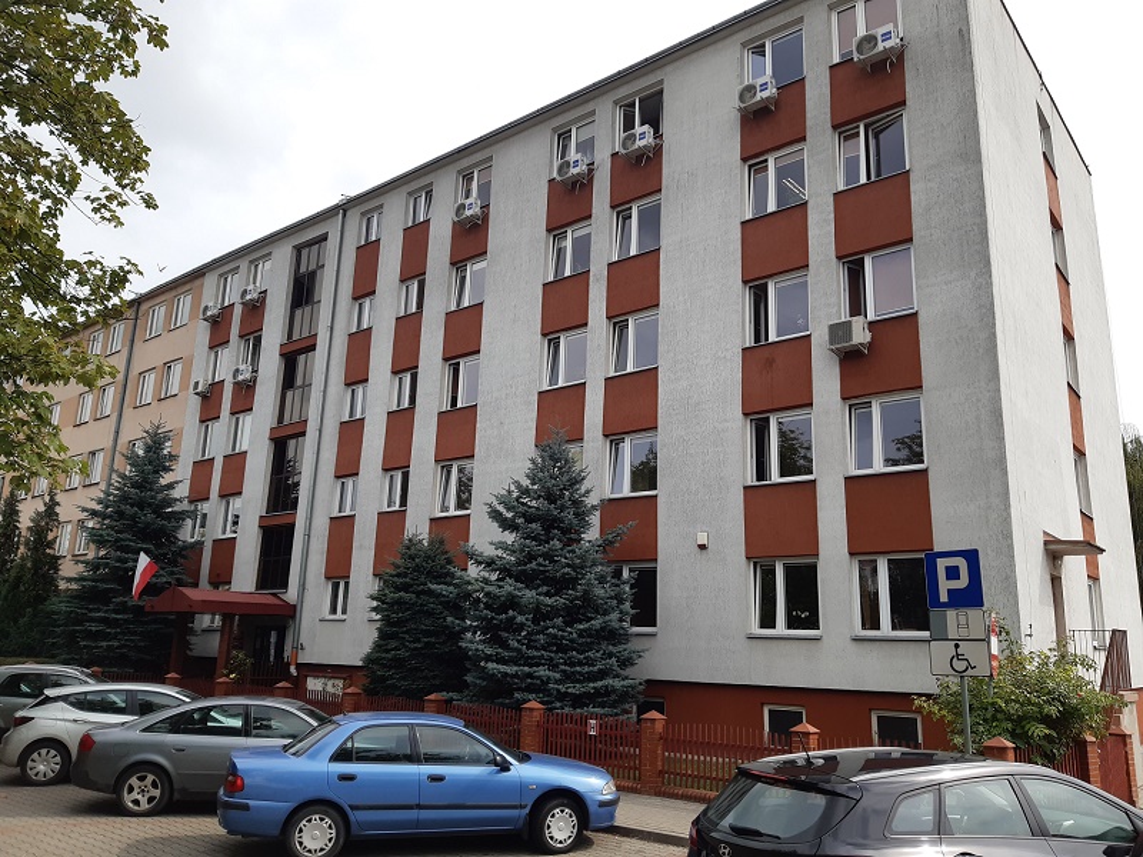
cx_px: 572
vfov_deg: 53.1
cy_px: 428
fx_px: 859
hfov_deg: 67.3
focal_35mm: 26
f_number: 1.7
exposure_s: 1/1294
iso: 40
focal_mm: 3.92
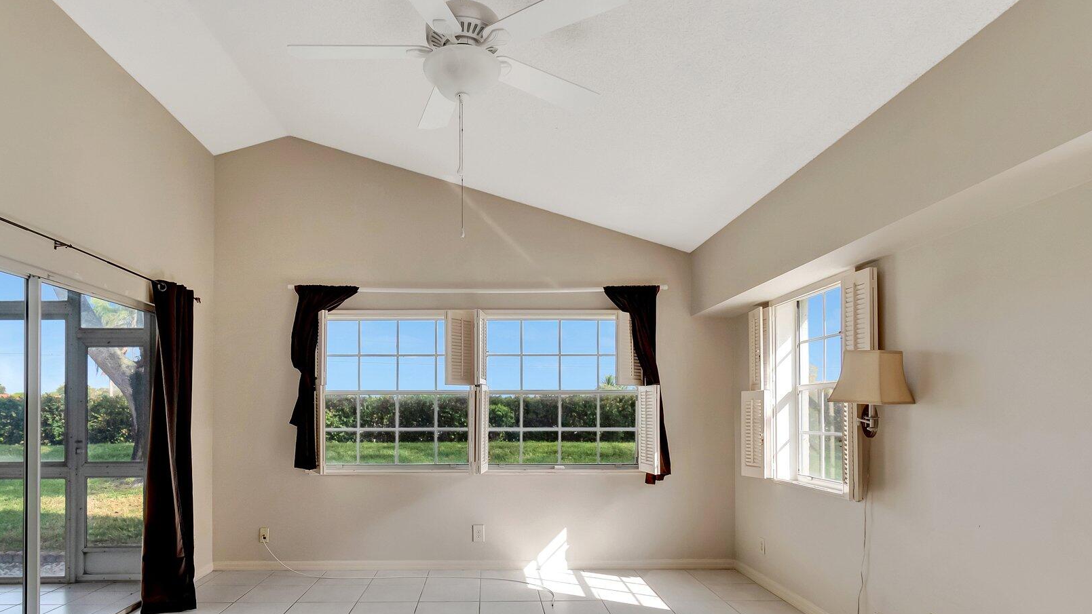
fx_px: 579
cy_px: 407
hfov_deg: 86.4
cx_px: 497
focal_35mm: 20
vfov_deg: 54.8
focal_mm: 10
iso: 1000
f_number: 8
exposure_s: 1/200
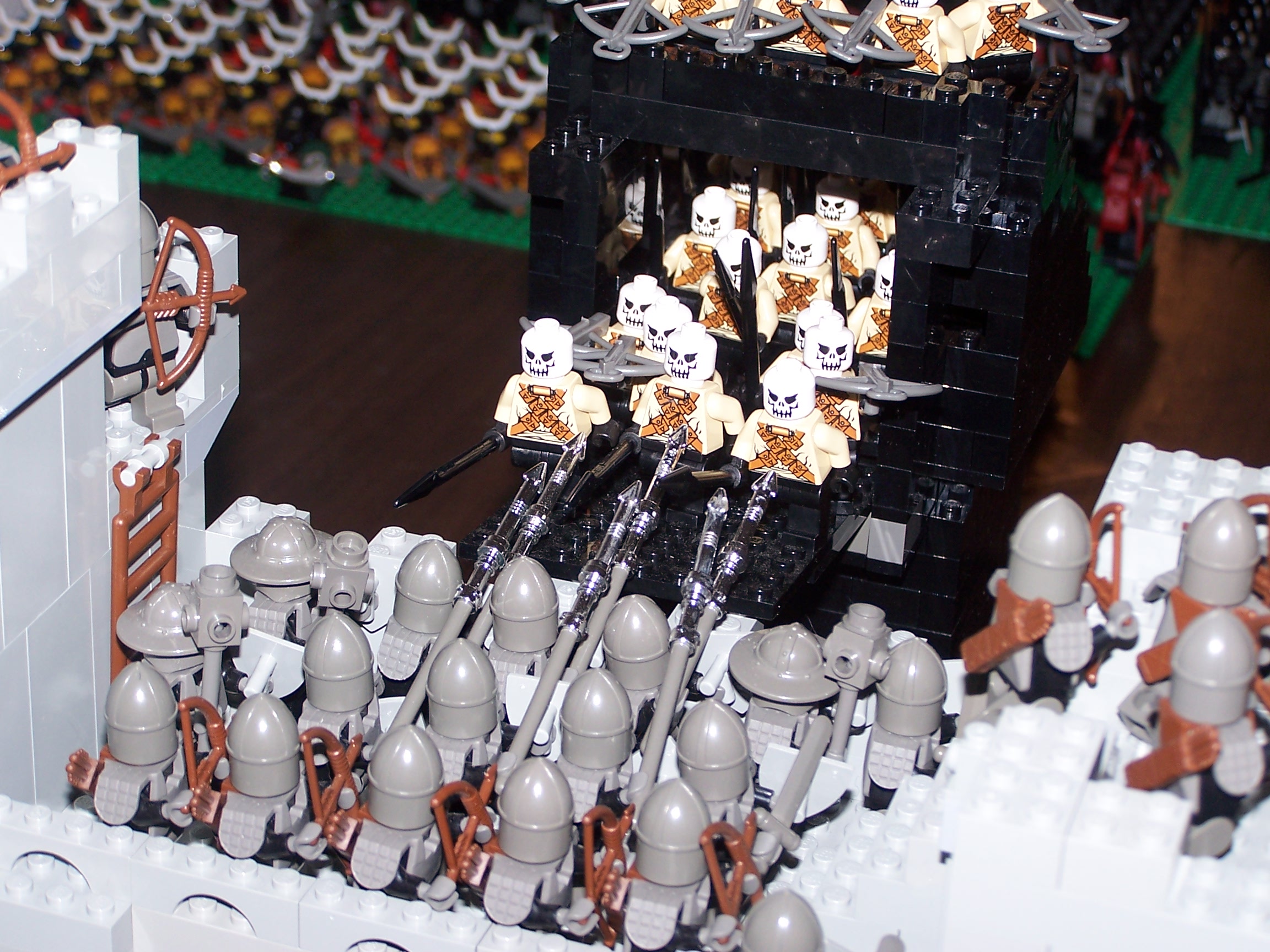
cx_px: 635
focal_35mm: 82
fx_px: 3008
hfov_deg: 23.8
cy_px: 476
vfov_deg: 18.0
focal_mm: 13.7
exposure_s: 1/90
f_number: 3.2
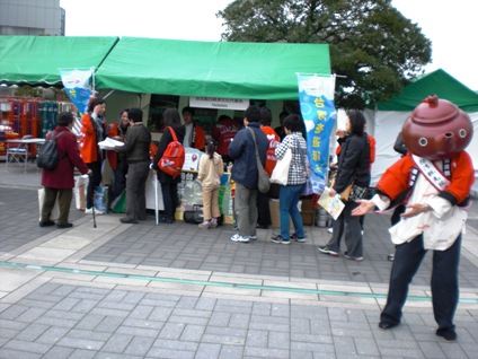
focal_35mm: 38
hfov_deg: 49.0
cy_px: 180
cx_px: 239
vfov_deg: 37.7
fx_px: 525
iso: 64
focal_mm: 6.3
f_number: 3.1
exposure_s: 1/200
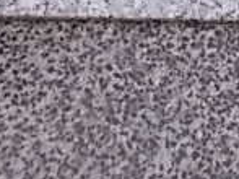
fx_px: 780
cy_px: -125
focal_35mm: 113
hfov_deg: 17.0
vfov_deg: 12.2
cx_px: 241
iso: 80
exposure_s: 1/125
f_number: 3.2
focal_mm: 4.6
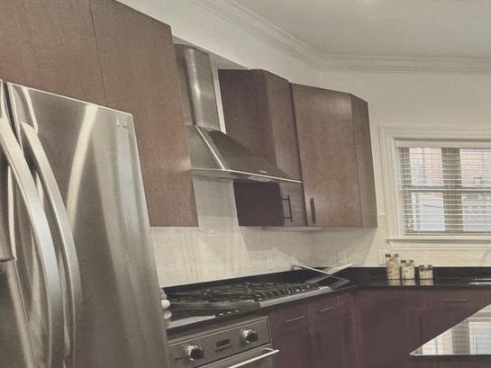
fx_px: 525
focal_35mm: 37
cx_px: 642
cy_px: 322
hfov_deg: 34.7
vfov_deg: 36.6
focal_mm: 2.22
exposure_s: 1/60
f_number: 2.2
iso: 200
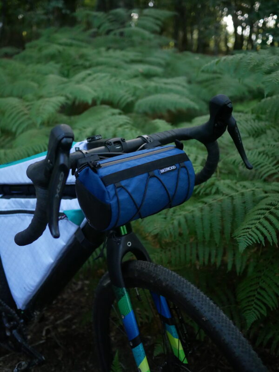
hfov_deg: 36.0
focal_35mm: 40
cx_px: 140
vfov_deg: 46.8
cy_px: 186
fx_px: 430
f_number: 1.7
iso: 3200
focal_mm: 20
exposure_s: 1/2000
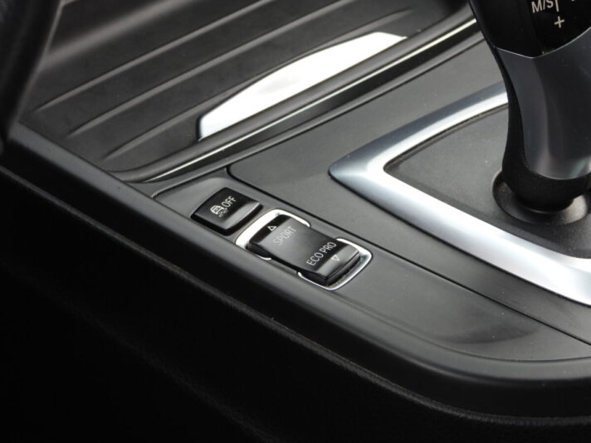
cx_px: 296
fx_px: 3671
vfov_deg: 6.9
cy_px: 222
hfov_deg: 9.2
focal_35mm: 215
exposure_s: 1/60
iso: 160
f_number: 4.5
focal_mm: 38.6
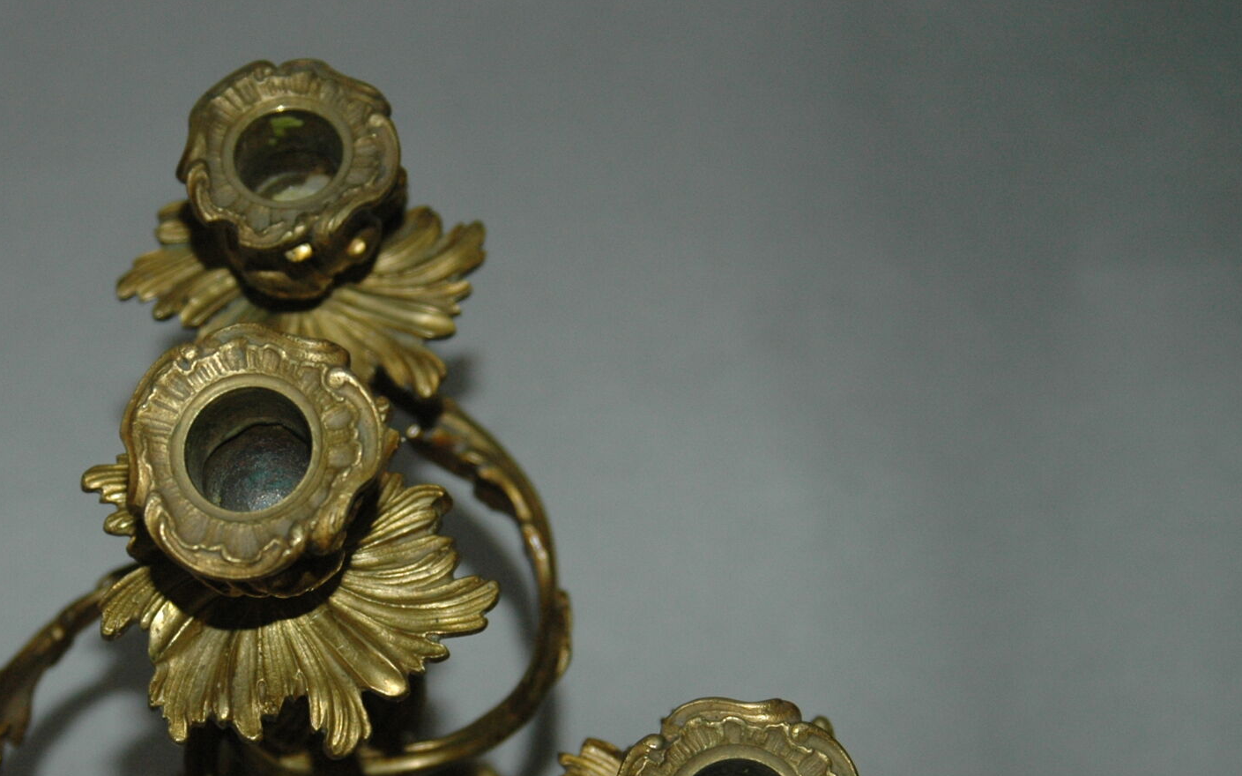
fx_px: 2301
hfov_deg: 29.7
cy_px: 587
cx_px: 291
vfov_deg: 19.0
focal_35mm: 68
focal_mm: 28
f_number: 3.5
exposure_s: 1/60
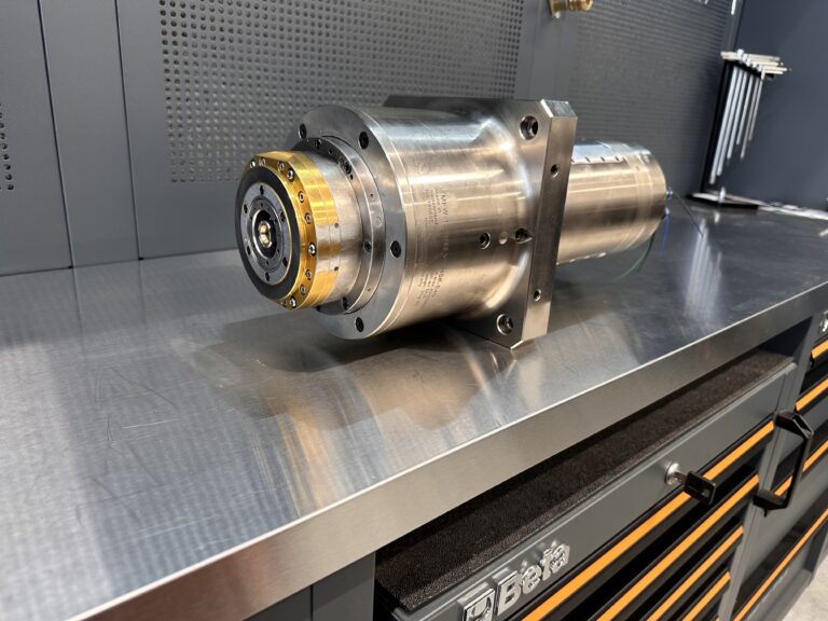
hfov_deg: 71.6
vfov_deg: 56.8
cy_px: 310
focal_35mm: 24
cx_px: 414
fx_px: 574
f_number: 1.78
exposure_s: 1/50
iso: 125
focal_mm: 6.86
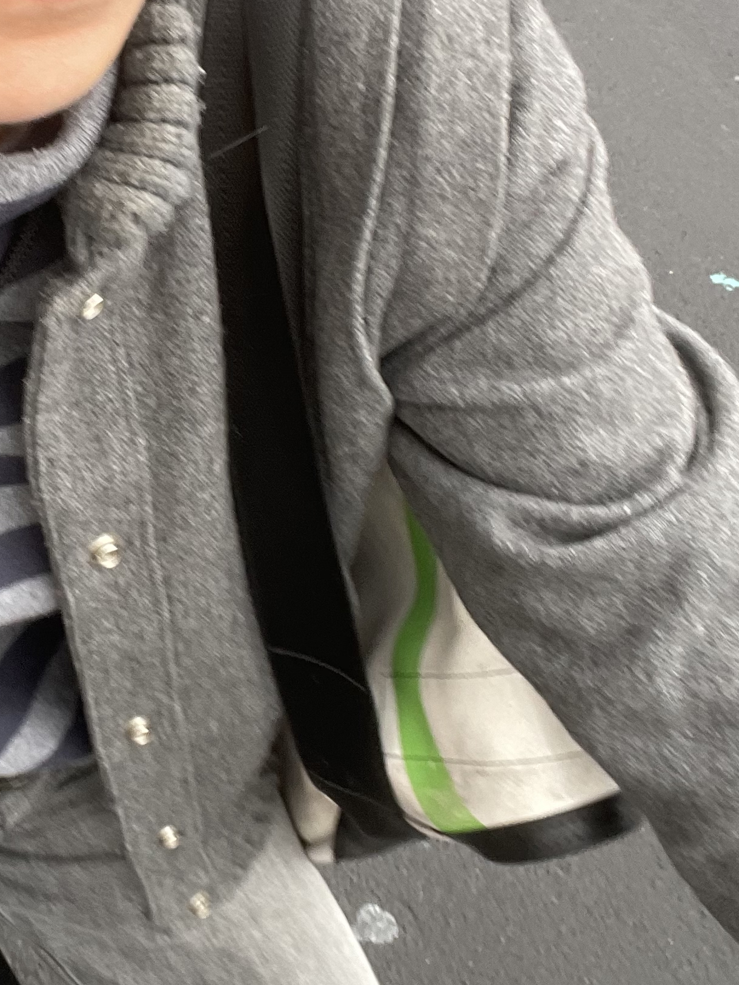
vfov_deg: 33.6
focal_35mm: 57
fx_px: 1623
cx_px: 102
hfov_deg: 25.0
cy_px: 366
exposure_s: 1/121
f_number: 2.2
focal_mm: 2.71
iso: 50
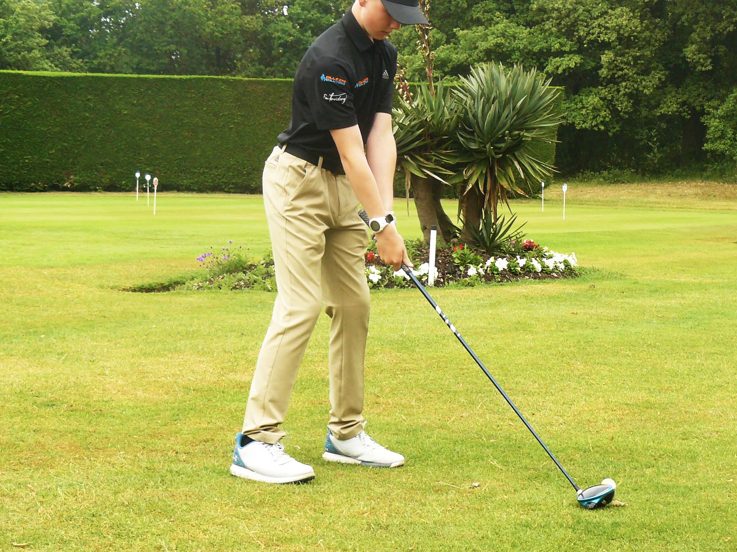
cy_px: 215
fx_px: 1852
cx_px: 469
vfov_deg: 17.0
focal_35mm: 87
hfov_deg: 22.4
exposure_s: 1/125
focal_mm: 9.8
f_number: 4
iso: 100
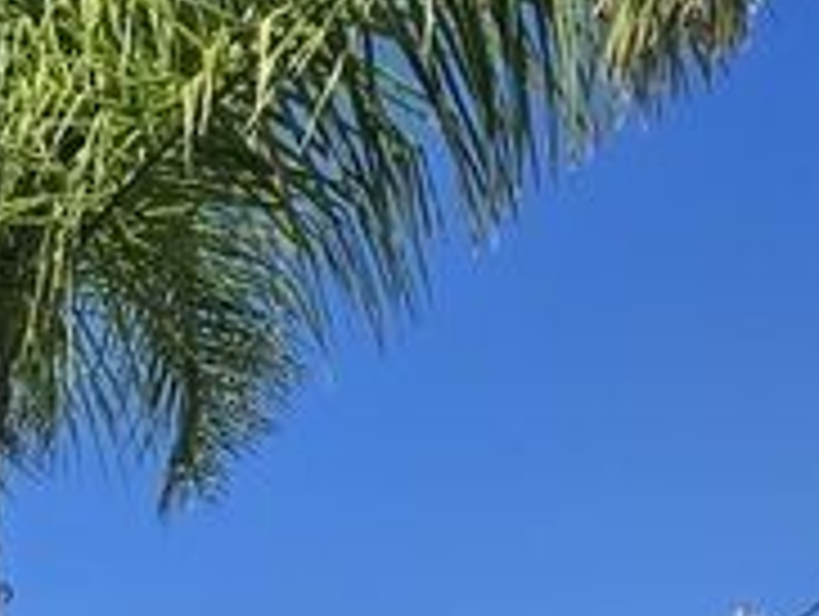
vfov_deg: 12.8
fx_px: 2393
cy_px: 1228
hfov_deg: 17.6
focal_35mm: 101
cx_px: -378
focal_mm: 5.4
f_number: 1.8
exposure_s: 1/3026
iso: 25
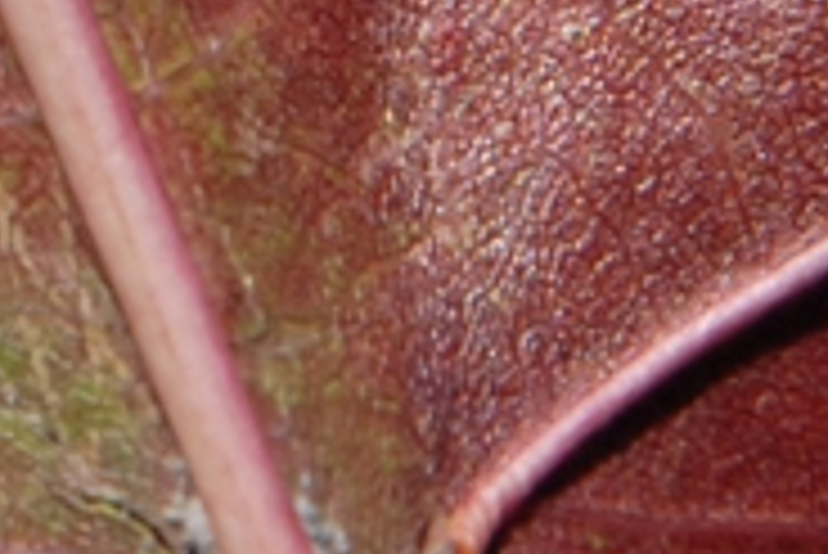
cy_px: -601
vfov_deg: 0.6
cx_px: -176
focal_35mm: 2499
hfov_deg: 0.8
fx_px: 57521
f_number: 11
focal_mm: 300
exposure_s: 1/400
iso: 400
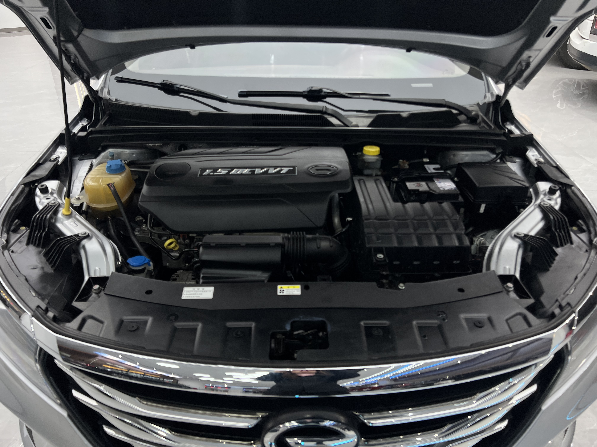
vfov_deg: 53.1
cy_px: 224
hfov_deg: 67.3
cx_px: 298
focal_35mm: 26
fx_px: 448
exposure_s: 1/280
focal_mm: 5.7
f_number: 1.5
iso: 50
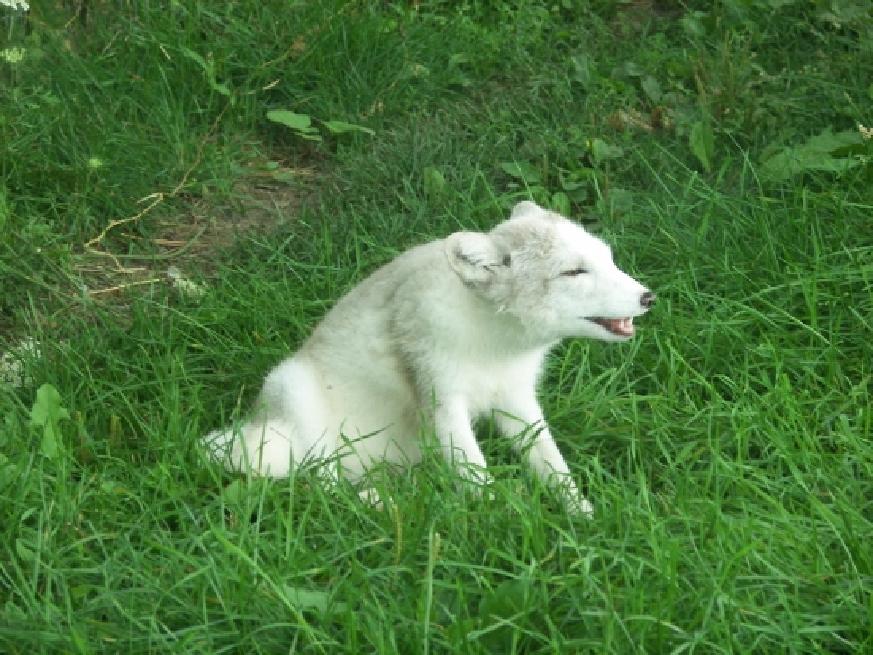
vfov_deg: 8.3
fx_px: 4516
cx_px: 436
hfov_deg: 11.0
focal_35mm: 179
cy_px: 328
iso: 100
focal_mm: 29.8
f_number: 3.6
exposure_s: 1/50
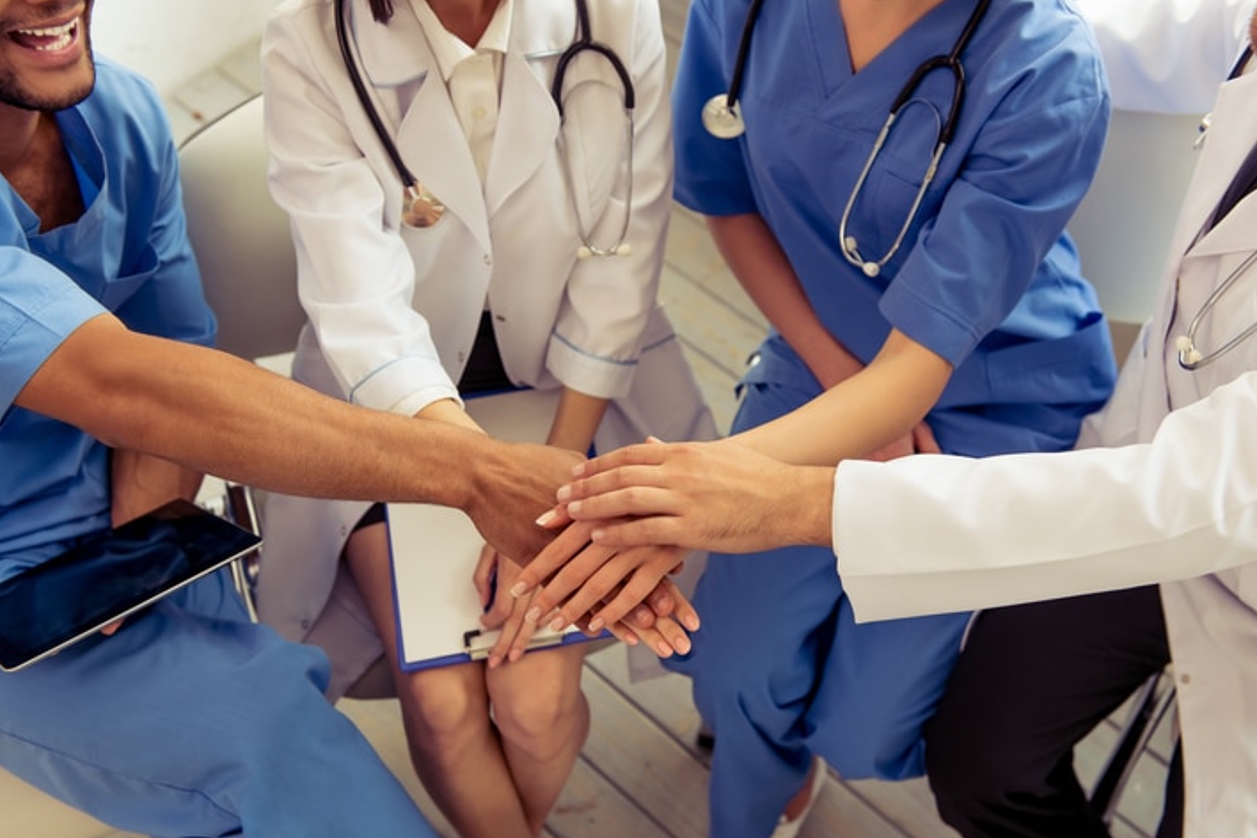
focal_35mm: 45
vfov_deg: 29.9
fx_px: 1571
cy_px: 422
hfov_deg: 43.6
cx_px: 634
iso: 320
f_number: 4
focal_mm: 44
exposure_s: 1/160
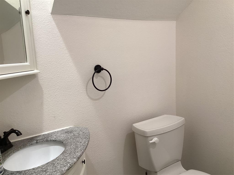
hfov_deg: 58.4
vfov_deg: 45.4
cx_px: 117
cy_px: 88
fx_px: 210
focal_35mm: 31
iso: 80
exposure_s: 1/60
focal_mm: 3.3
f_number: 2.4
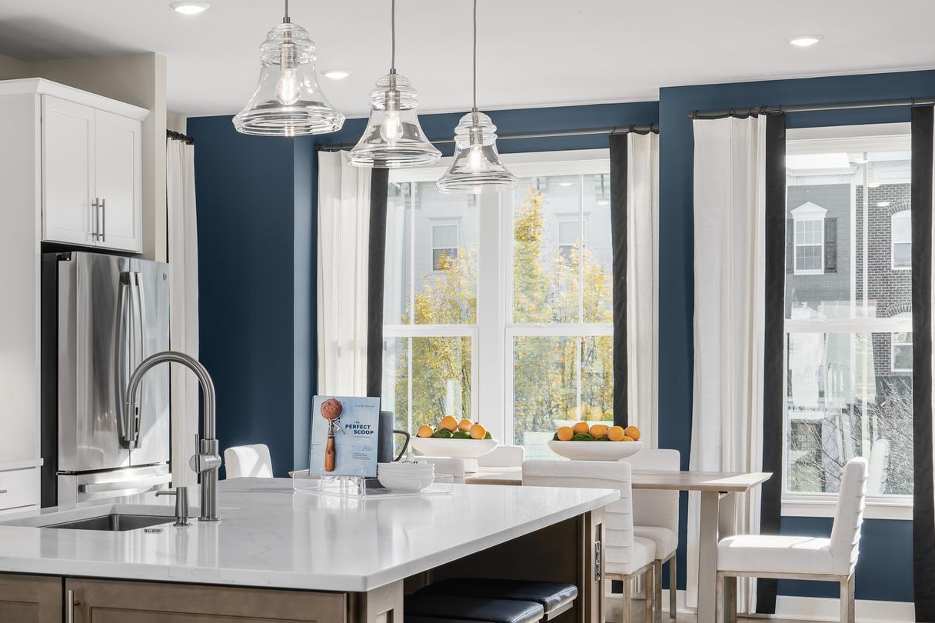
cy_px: 376
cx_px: 174
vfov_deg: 21.2
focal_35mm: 64
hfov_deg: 30.6
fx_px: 1662
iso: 200
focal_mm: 38
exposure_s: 1/200
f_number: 11
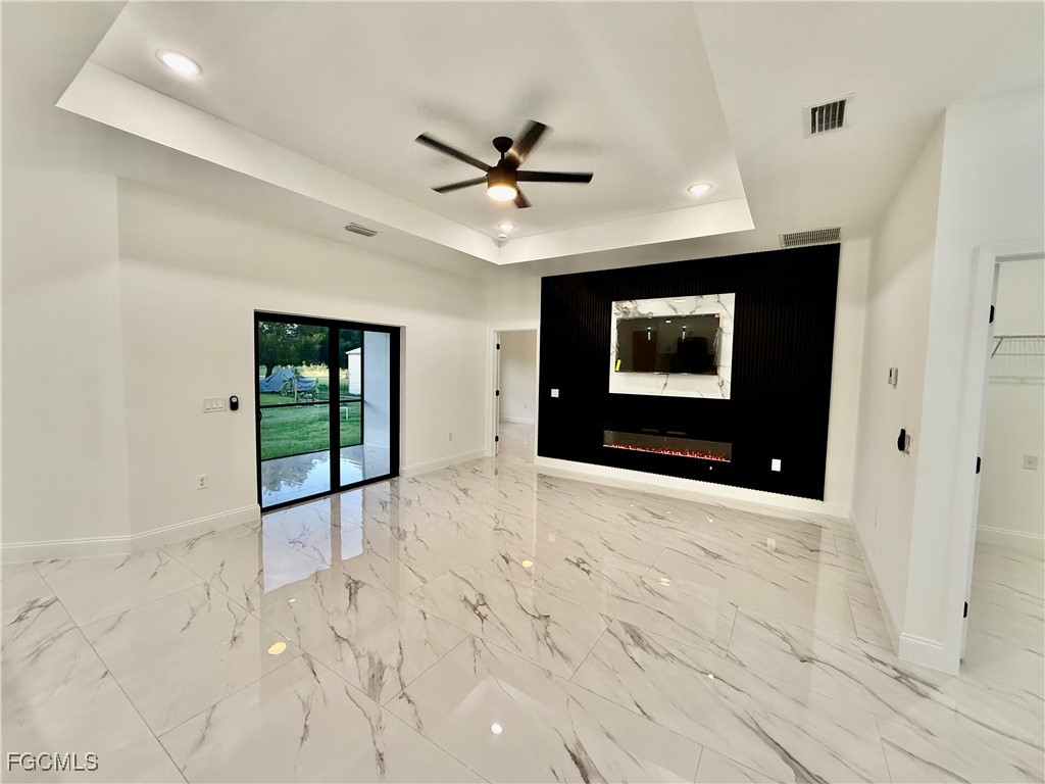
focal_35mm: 14
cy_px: 392
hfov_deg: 102.1
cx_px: 522
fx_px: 423
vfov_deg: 85.7
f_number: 2.2
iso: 250
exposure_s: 1/120
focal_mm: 2.22
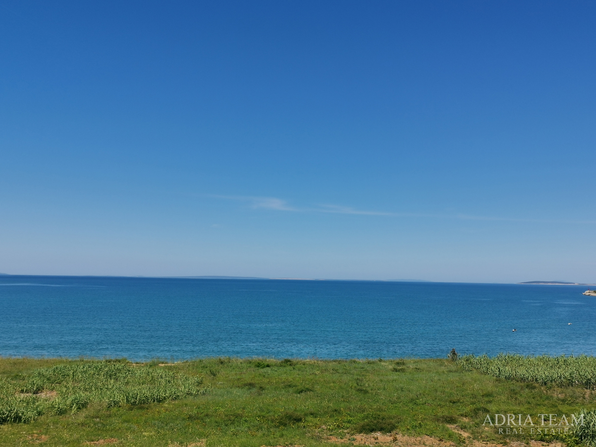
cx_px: 298
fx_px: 689
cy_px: 224
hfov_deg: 46.8
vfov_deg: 36.0
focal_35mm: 40
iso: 50
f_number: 1.8
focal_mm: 5.58
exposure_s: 1/4032
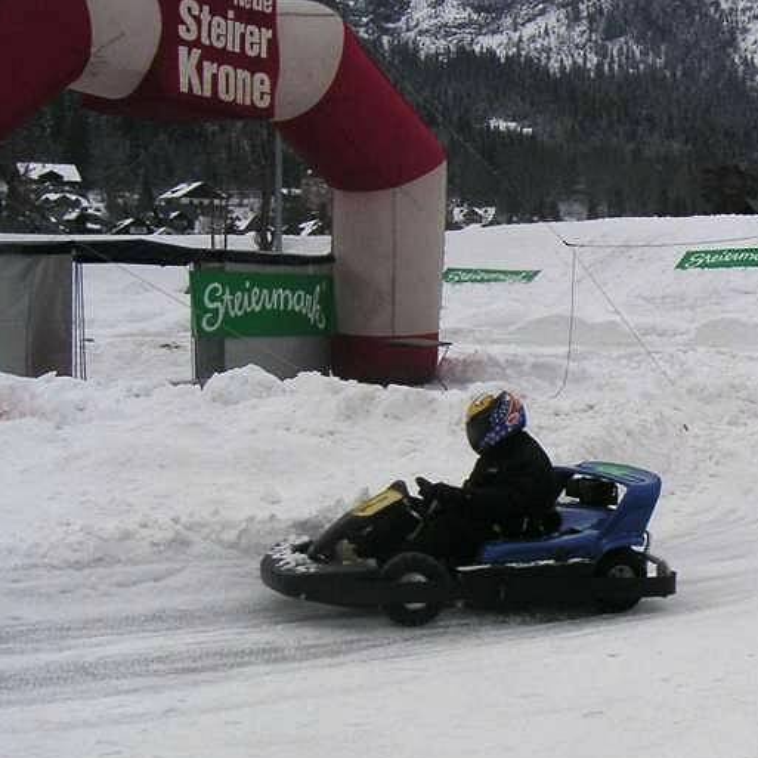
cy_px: 471
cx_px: 650
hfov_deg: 25.1
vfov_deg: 25.7
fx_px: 1660
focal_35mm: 67
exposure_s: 1/350
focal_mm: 6
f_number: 2.8
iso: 50
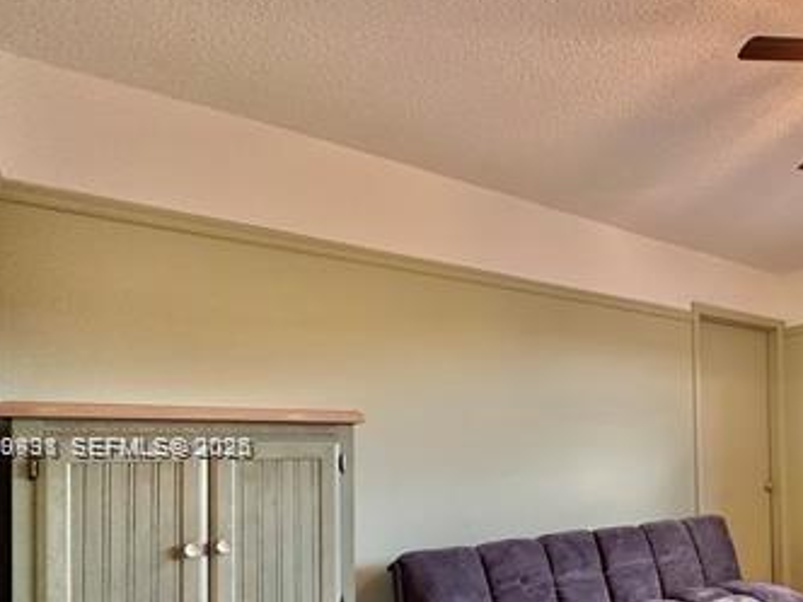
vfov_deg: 49.4
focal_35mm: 27
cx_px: 694
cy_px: 447
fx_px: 626
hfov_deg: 57.8
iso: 320
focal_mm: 2.22
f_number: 2.2
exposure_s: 1/60
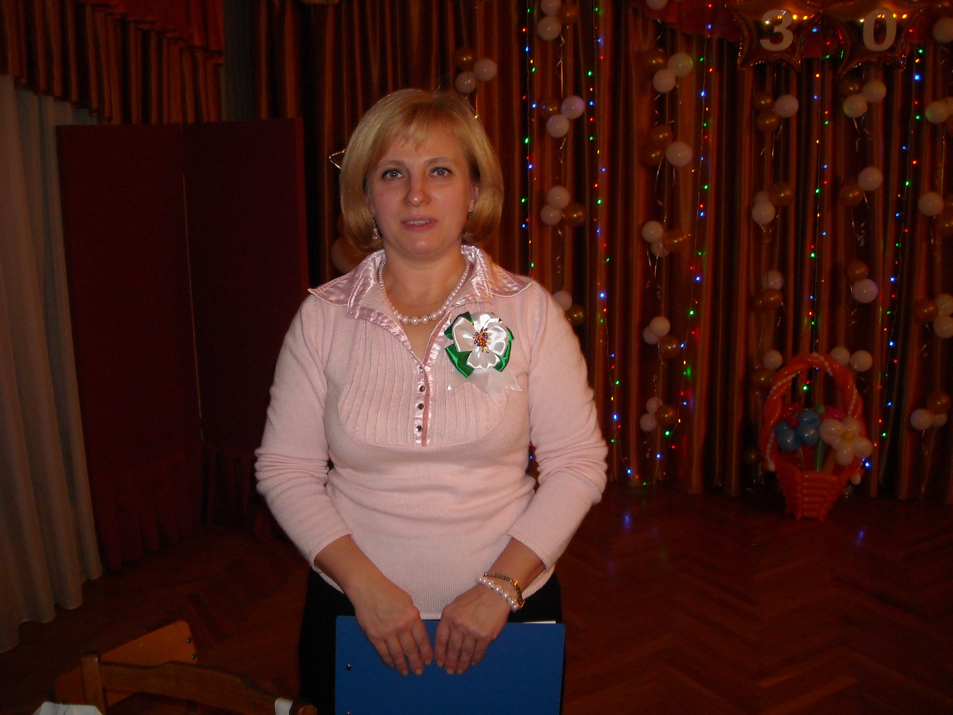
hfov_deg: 52.6
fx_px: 964
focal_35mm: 35
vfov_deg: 40.7
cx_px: 476
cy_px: 358
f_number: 2.8
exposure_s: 1/60
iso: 200
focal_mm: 5.7
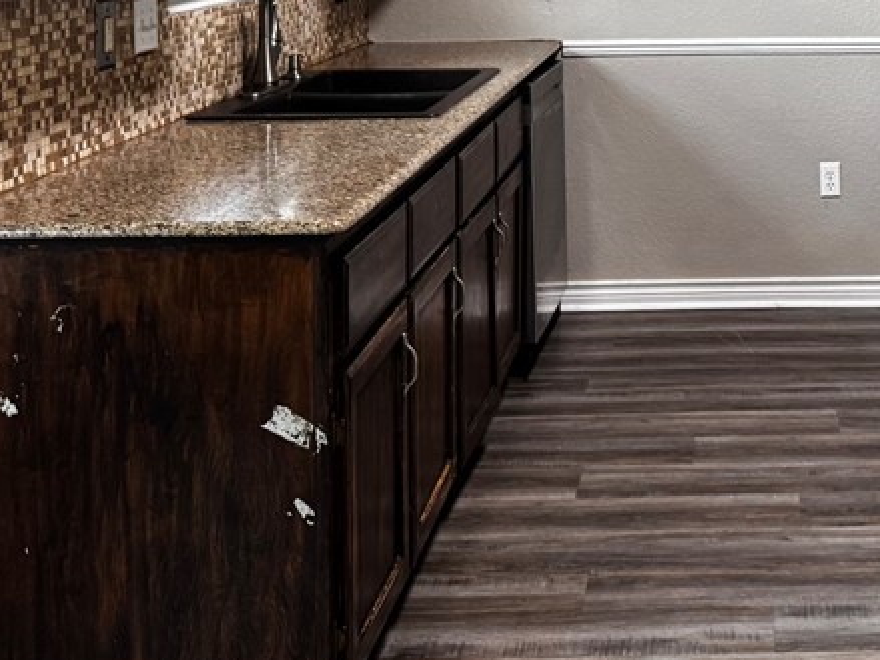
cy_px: -80
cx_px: 770
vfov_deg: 24.2
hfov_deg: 32.8
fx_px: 1423
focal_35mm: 56
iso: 250
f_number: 1.78
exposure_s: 1/60
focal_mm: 6.76
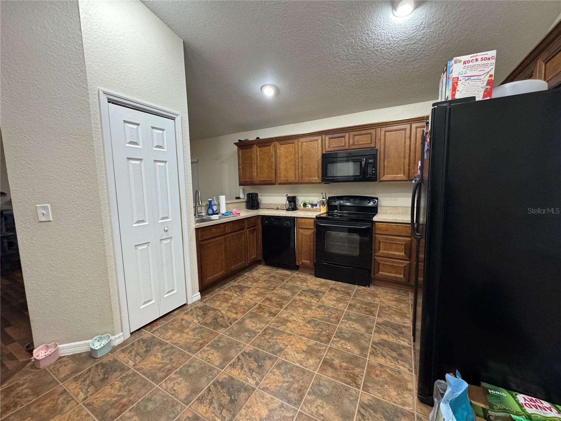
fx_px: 227
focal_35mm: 14
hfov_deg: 102.1
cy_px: 210
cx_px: 280
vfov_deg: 85.7
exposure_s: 1/60
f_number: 2.2
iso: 640
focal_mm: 2.22
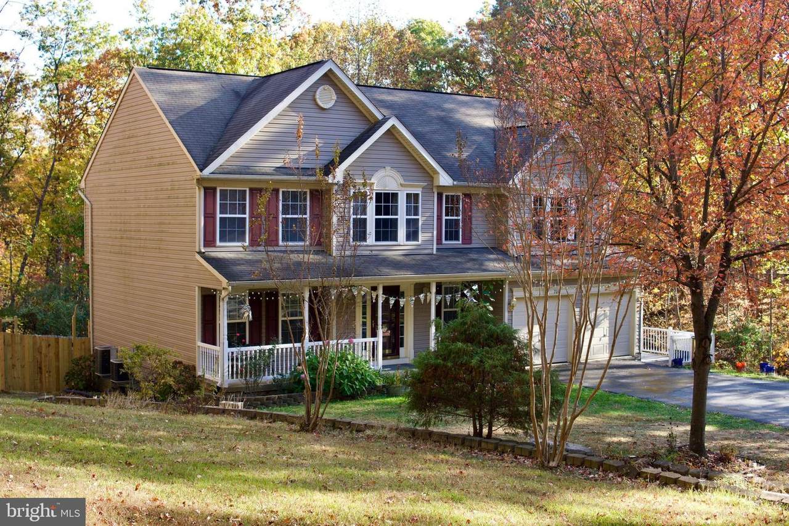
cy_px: 263
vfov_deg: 29.9
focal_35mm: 45
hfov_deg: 43.6
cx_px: 394
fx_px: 986
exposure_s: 1/160
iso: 125
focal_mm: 30
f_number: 4
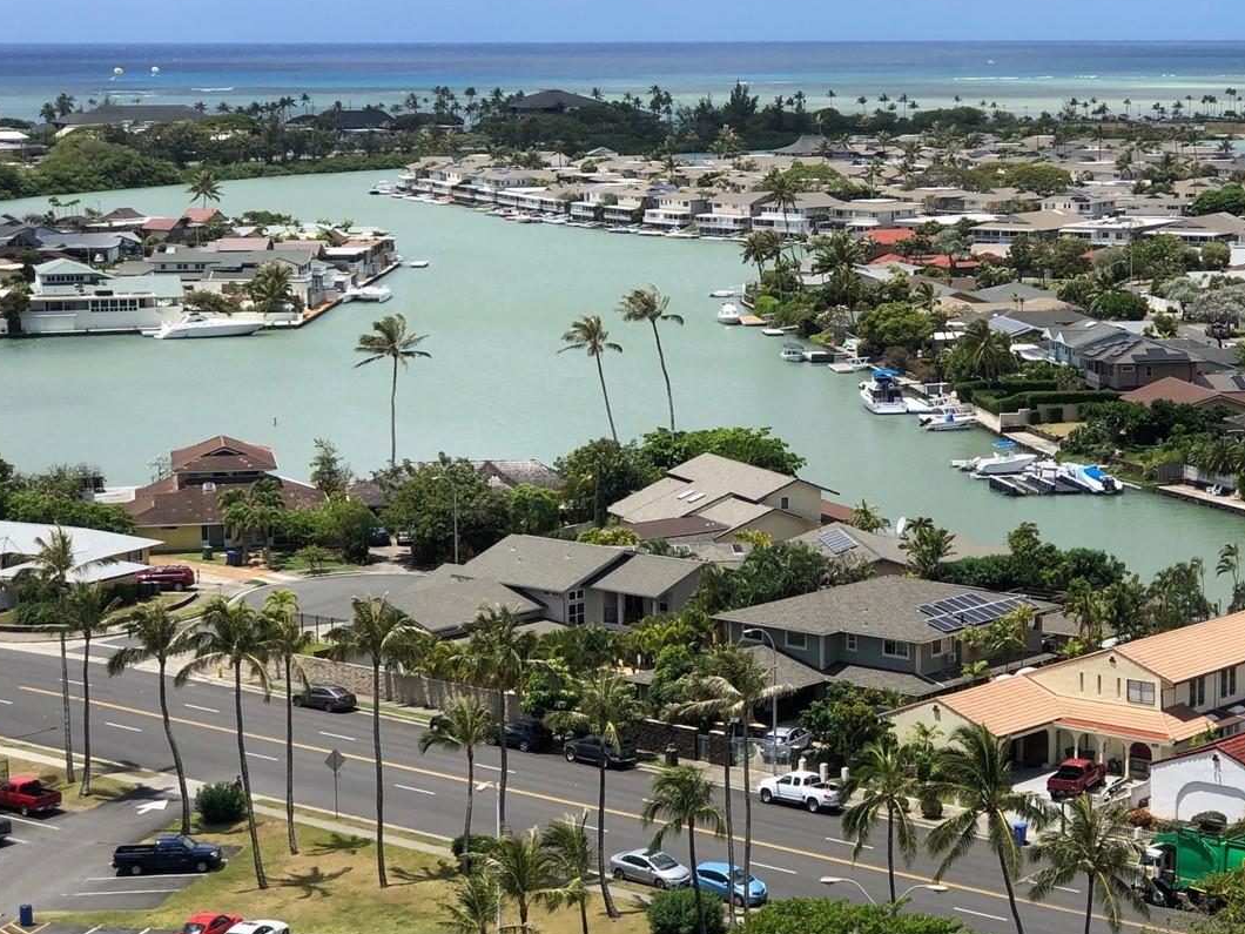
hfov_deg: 22.6
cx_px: 849
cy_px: 368
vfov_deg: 17.2
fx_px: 3093
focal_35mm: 86
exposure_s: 1/1012
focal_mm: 6.6
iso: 20
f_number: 2.8
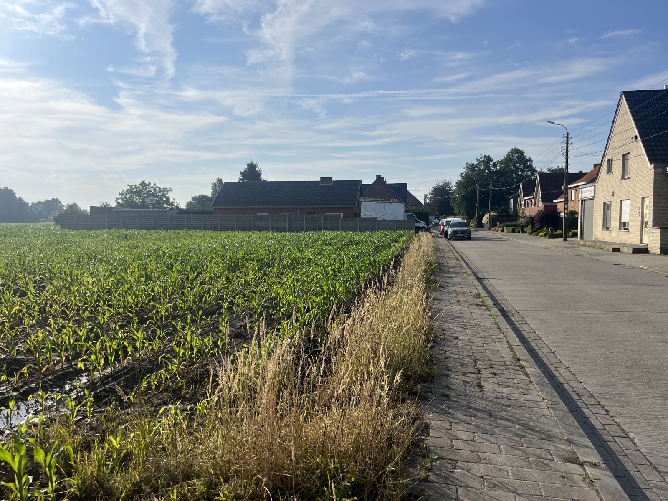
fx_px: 502
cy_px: 250
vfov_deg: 53.1
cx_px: 334
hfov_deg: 67.3
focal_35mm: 26
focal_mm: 5.1
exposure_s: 1/6494
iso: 50
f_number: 1.6
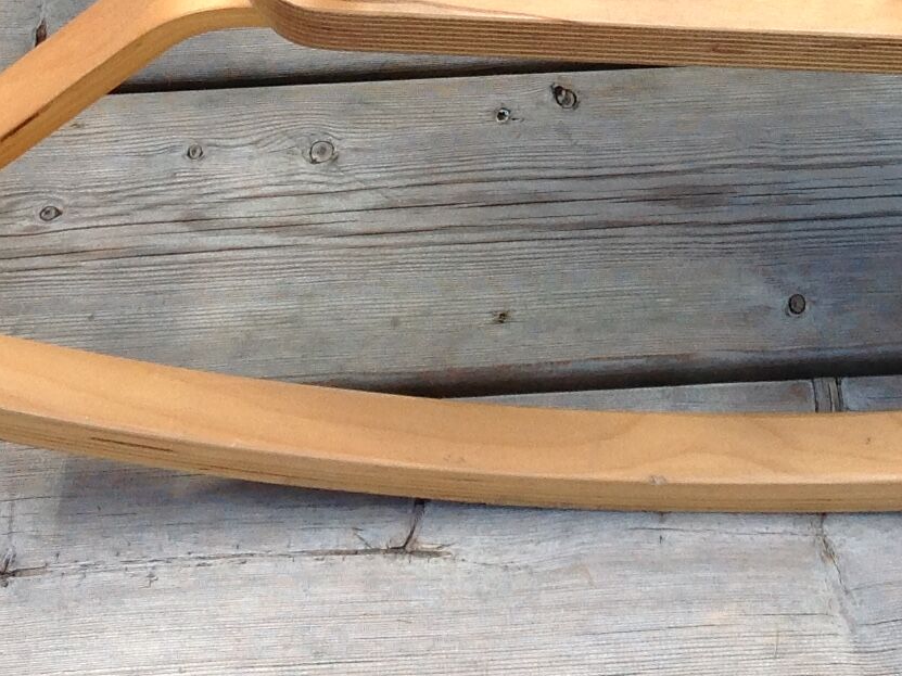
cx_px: 676
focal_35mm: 109
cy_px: -253
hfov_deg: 17.9
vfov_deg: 13.0
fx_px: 2840
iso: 50
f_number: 2.4
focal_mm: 4.28
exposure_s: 1/227
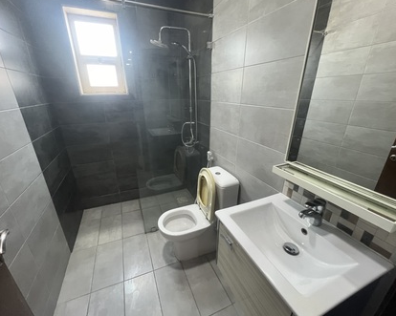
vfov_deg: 88.0
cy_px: 159
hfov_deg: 100.7
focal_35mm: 14
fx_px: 164
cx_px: 194
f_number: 1.8
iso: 320
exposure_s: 1/60
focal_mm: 1.57
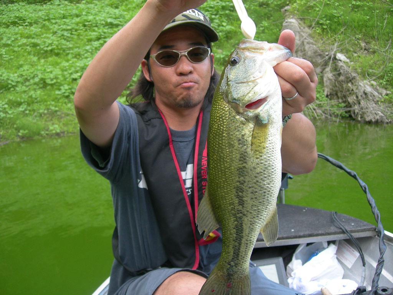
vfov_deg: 37.7
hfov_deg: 49.0
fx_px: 431
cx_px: 196
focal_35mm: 38
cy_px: 148
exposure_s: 1/58.2
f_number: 2.8
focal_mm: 7.8
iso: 50
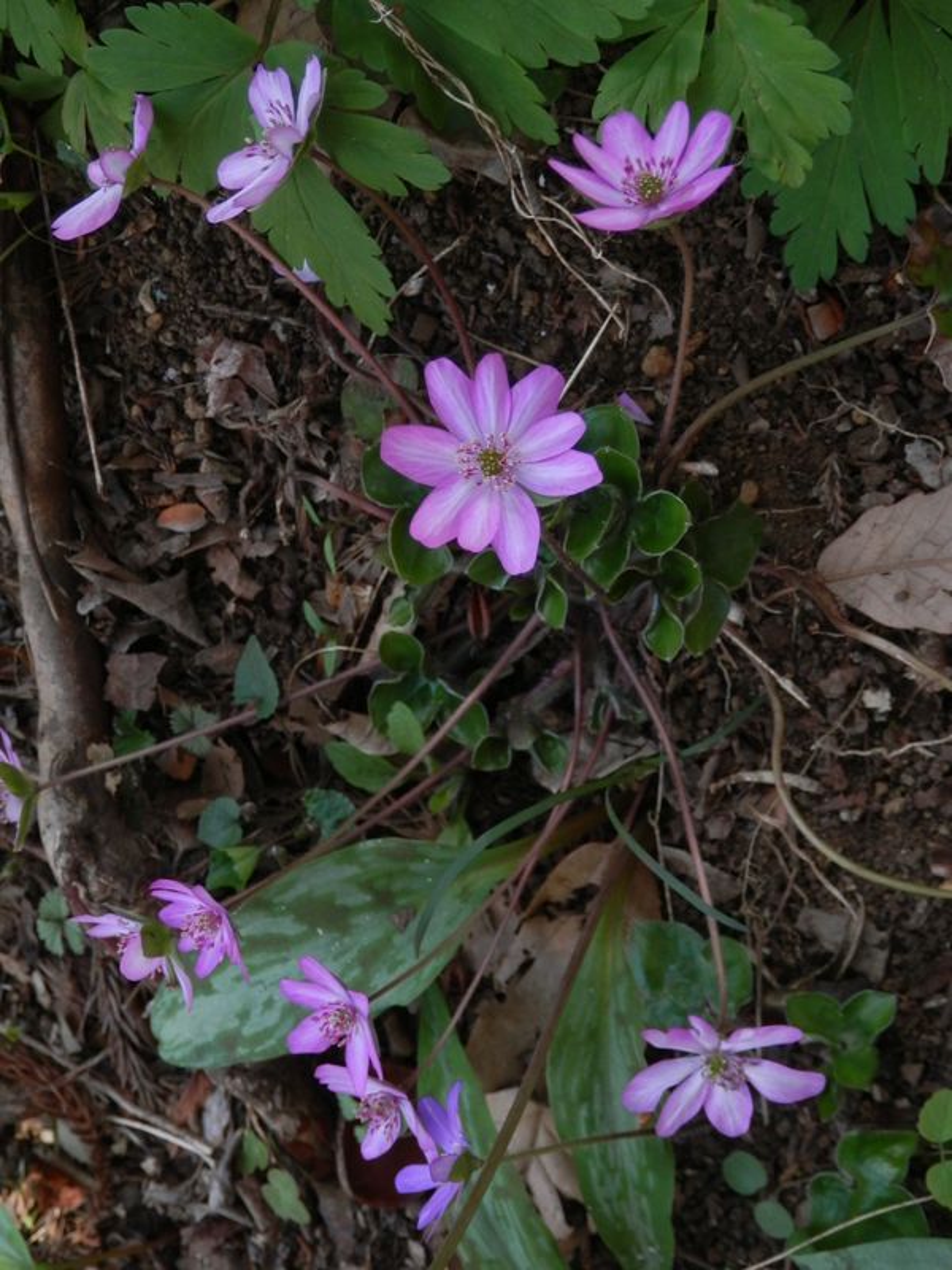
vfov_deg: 38.9
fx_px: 1797
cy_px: 635
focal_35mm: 49
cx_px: 476
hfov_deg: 29.7
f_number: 4
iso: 100
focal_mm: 8.9
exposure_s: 1/100
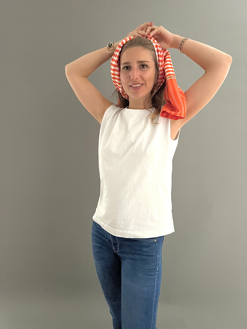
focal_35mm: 26
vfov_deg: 67.3
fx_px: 247
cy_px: 164
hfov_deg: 53.1
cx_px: 124
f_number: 1.5
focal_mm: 5.7
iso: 800
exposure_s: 1/30
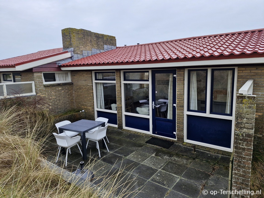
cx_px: 132
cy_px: 99
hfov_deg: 73.9
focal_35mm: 23
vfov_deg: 58.9
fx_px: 175
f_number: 1.8
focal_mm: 5.54
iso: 50
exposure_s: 1/481
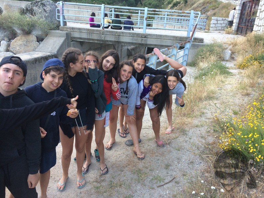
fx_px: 221
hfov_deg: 61.7
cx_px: 132
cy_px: 99
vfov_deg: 48.2
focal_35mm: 29
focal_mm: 4.15
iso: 40
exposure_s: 1/50
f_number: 2.2
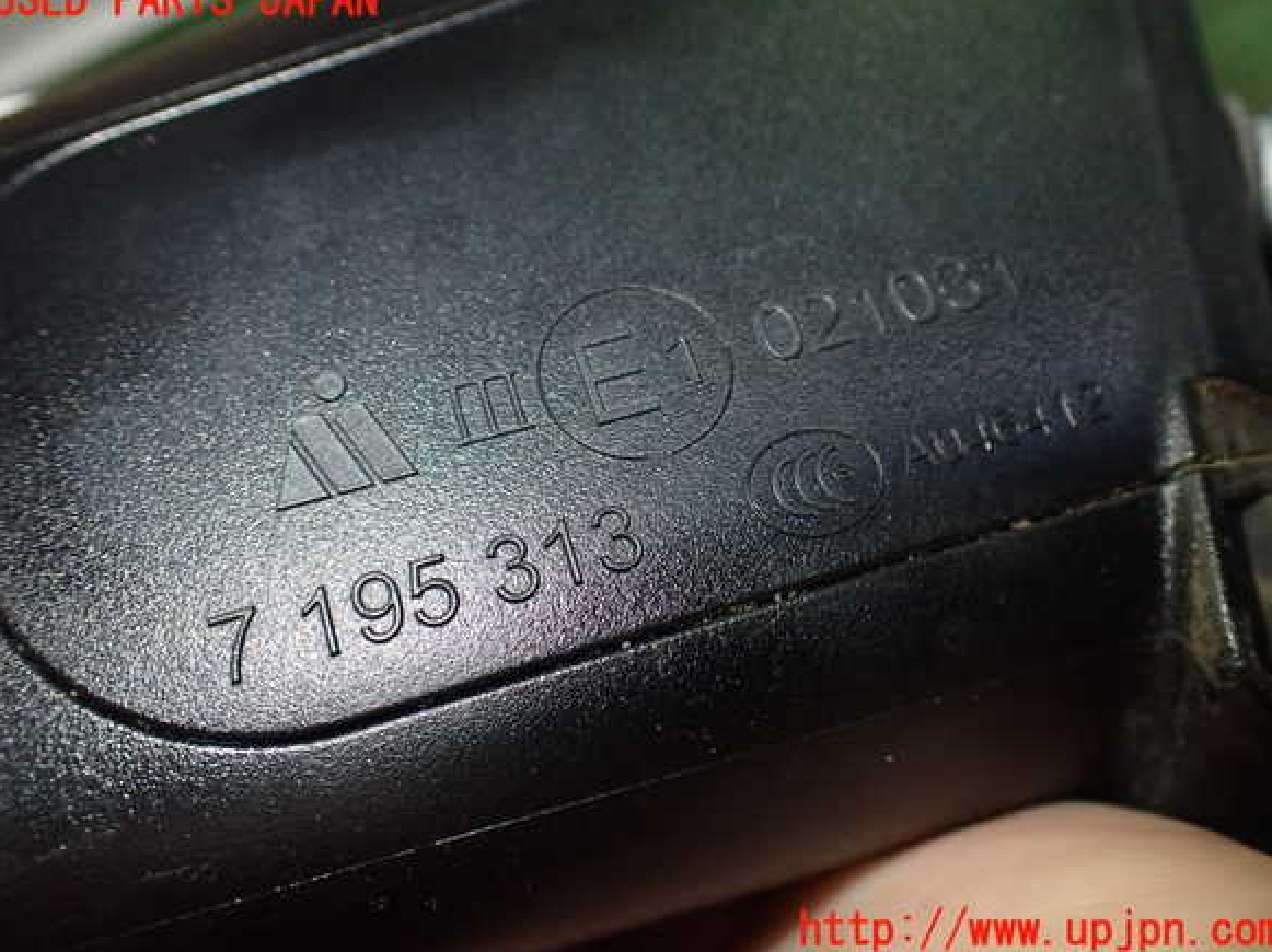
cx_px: 637
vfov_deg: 45.4
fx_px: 1138
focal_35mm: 31
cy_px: 466
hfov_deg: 58.4
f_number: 2.3
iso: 400
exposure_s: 1/125
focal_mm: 5.4
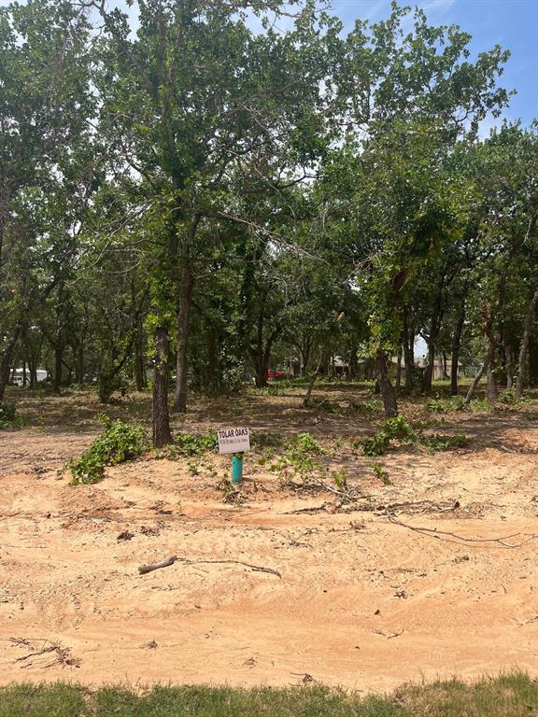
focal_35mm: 26
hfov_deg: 53.1
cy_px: 358
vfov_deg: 67.3
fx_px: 539
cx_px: 269
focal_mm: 5.1
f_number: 1.6
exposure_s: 1/4149
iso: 50
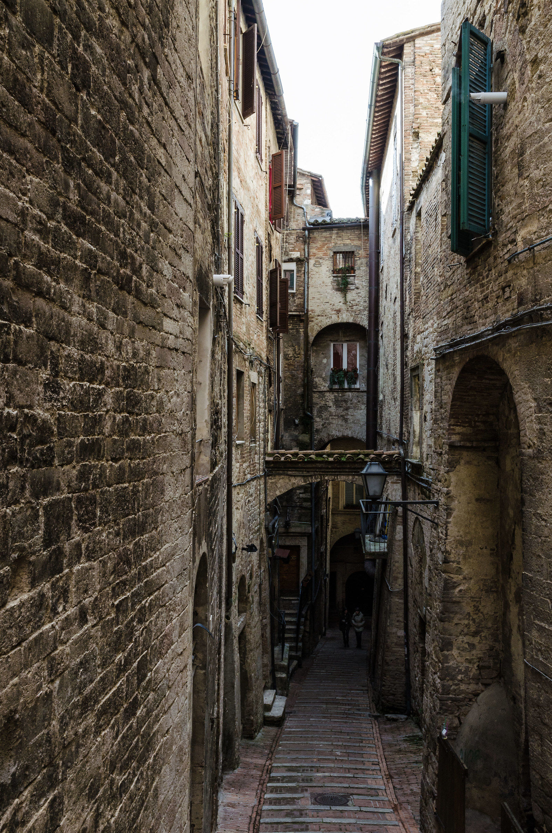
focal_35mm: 33
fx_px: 763
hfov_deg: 39.8
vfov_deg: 57.3
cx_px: 276
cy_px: 416
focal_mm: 22
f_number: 14
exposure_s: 1/40
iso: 400
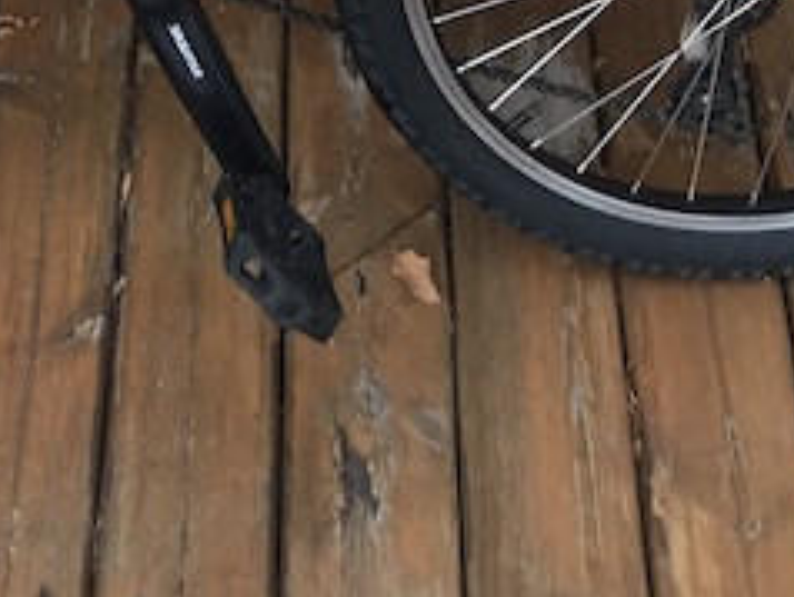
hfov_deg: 20.3
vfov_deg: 14.7
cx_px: 40
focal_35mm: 94
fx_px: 2158
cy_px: -293
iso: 20
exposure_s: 1/160
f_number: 1.8
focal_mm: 3.99
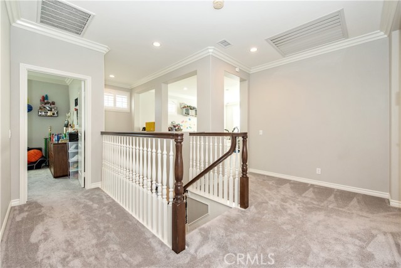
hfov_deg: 100.4
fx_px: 167
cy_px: 134
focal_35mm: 15
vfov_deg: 77.4
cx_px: 200
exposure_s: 1/100
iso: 800
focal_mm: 15
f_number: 5
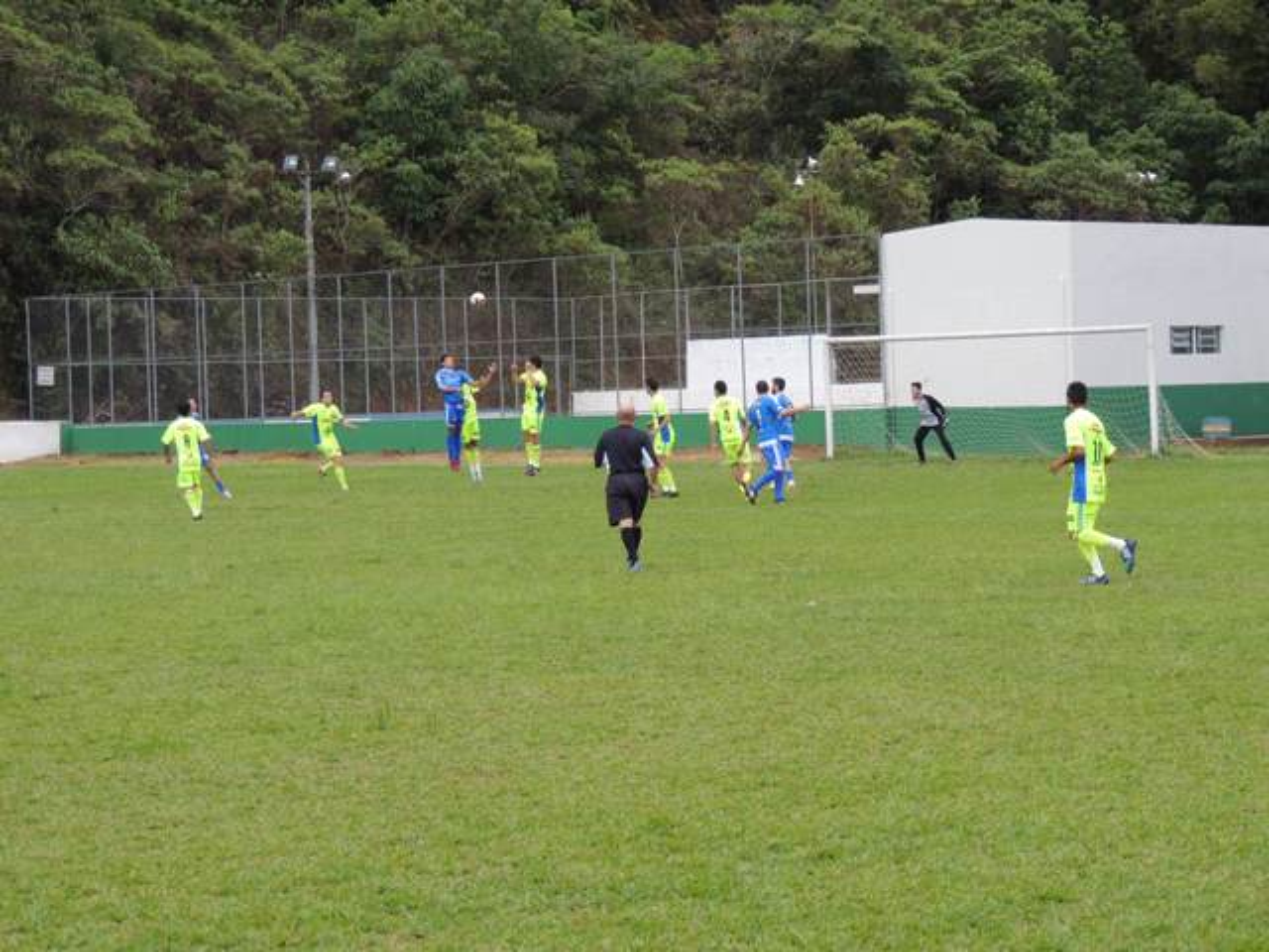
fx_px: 3299
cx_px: 634
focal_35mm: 90
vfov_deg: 16.4
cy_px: 476
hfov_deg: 21.8
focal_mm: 16
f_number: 4.1
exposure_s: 1/400
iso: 160
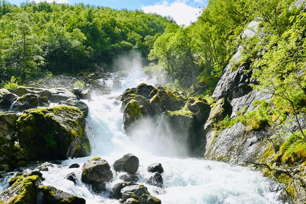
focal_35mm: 31
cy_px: 102
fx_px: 261
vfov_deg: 42.7
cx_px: 153
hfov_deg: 60.7
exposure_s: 1/320
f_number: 6.3
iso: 100
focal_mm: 20.5
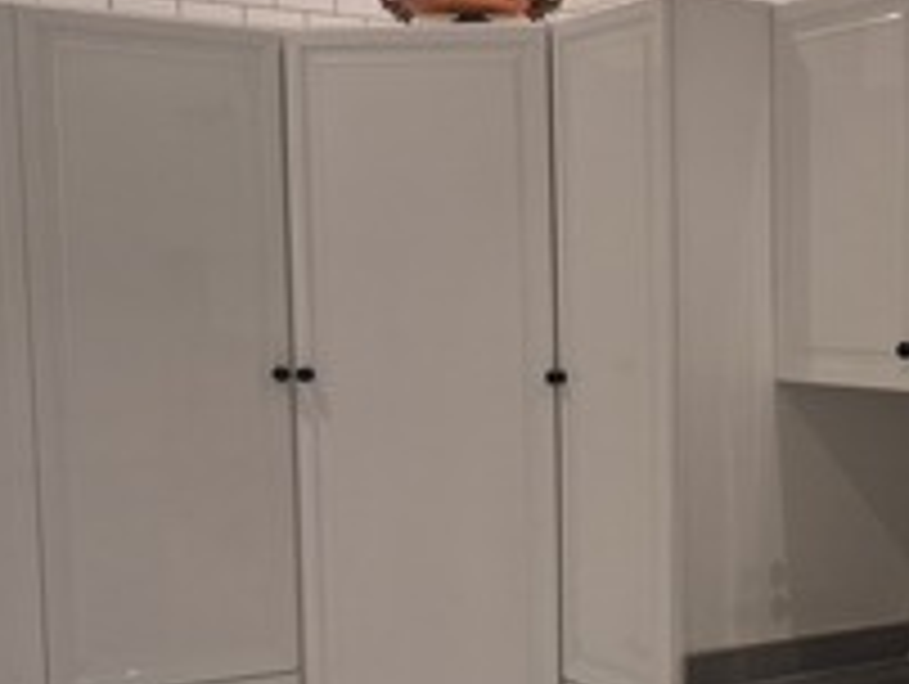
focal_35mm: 61
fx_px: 1604
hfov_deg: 30.2
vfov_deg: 23.9
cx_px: 826
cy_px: 466
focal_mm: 4
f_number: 1.8
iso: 200
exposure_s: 1/120
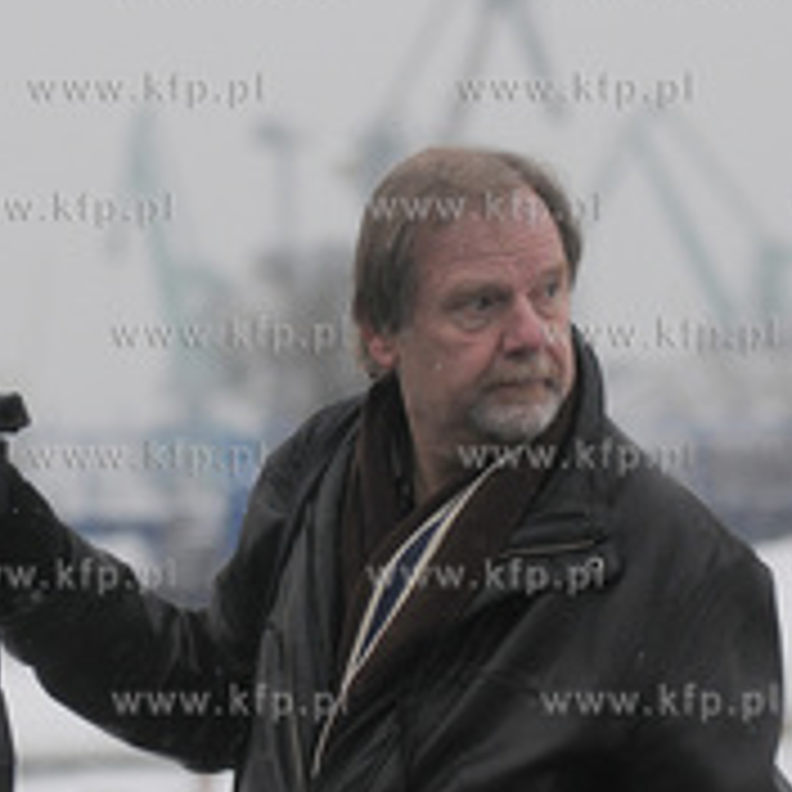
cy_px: 392
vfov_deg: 6.0
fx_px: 7507
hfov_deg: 6.0
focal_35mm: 290
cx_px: -40
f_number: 3.2
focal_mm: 100
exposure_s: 1/640
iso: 400
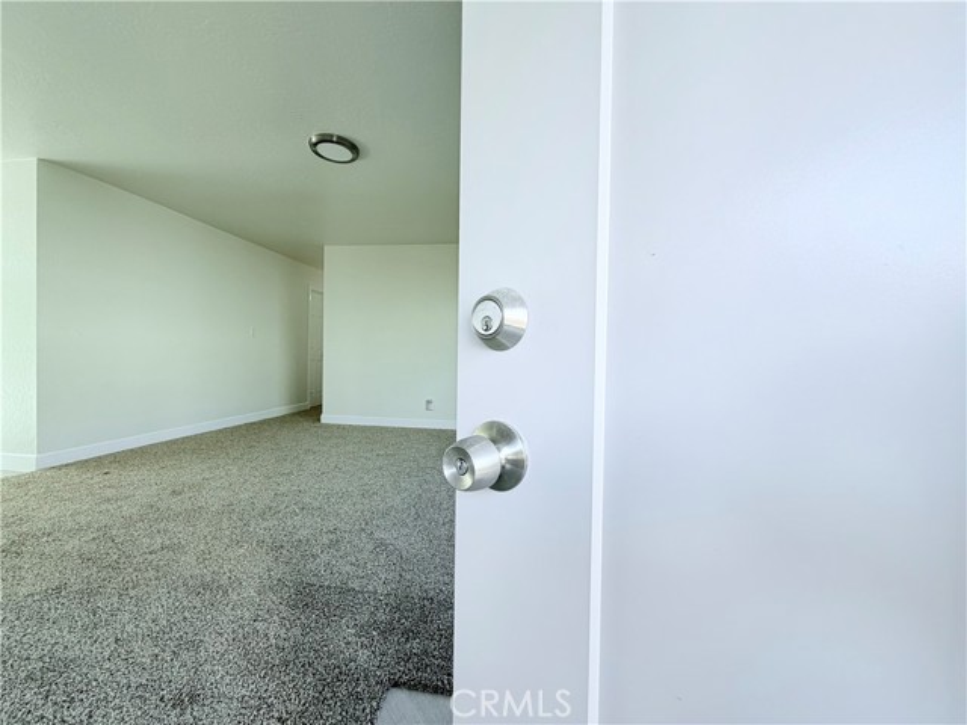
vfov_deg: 85.7
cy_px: 362
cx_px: 484
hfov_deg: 102.1
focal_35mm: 14
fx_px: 391
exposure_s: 1/121
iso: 100
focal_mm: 2.22
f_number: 2.2
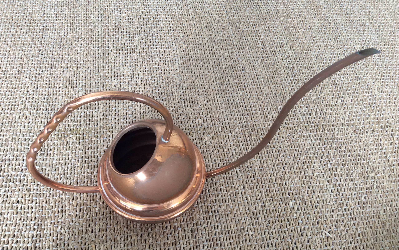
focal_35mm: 34
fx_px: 370
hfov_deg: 56.7
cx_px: 199
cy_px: 132
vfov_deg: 37.3
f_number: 2.4
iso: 80
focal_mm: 3.3
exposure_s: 1/25
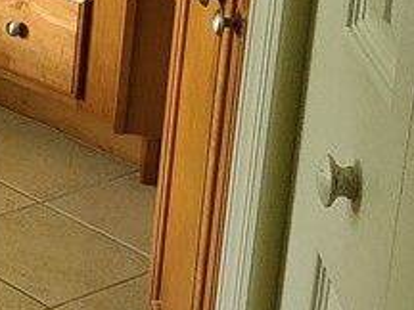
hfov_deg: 13.4
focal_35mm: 123
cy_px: -101
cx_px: -456
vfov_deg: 11.7
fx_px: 1471
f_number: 1.8
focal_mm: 5.4
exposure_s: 1/59
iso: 250
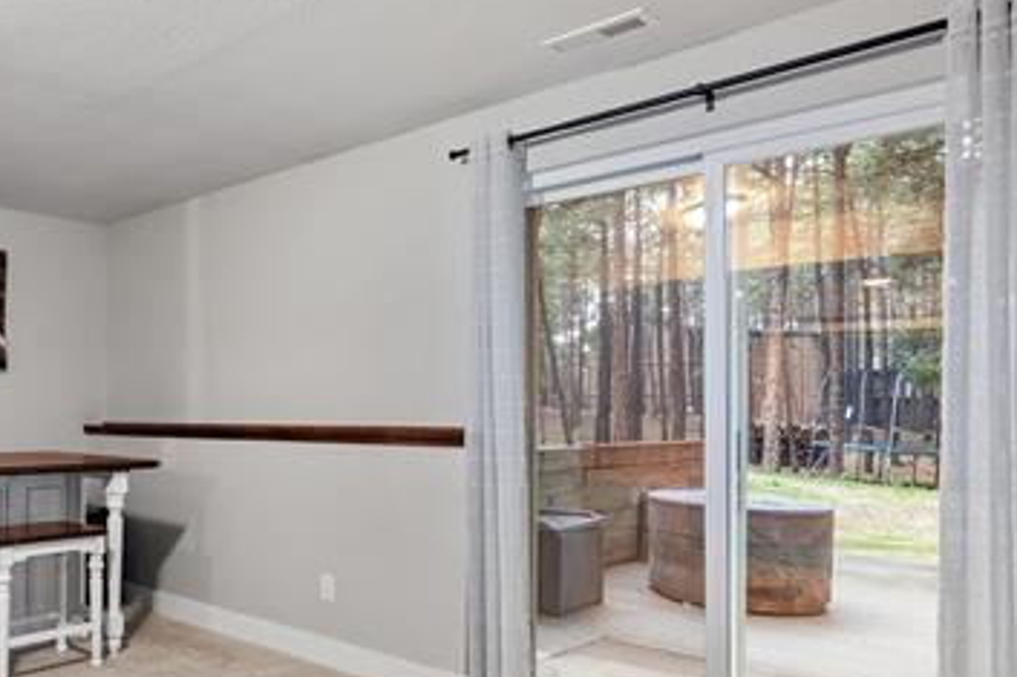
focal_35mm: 29
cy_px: 409
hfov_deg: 57.1
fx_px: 819
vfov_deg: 44.7
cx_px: 153
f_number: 8
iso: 640
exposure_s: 1/3
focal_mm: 16
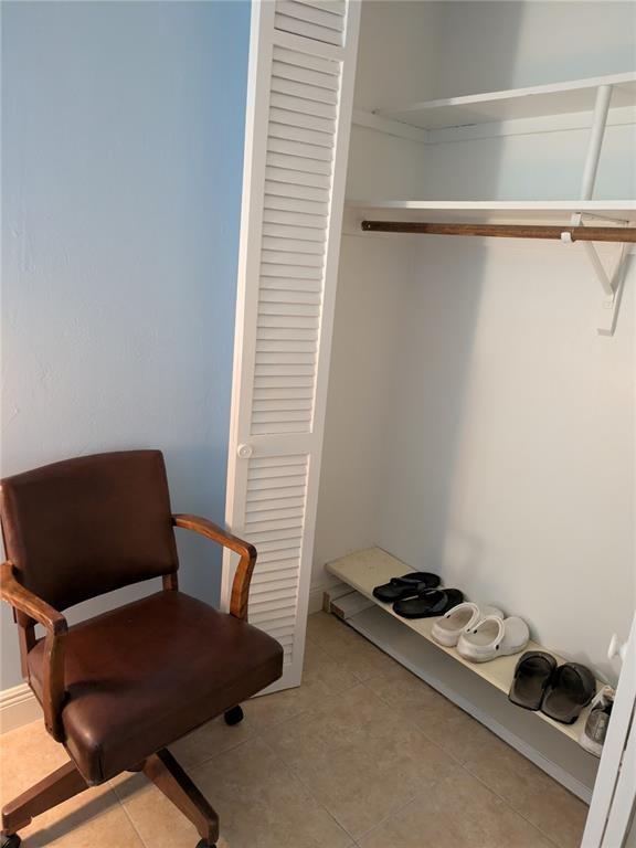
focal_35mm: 25
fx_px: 612
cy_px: 424
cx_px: 318
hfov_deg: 54.9
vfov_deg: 69.4
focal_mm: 5.43
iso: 1125
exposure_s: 1/24
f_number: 1.89
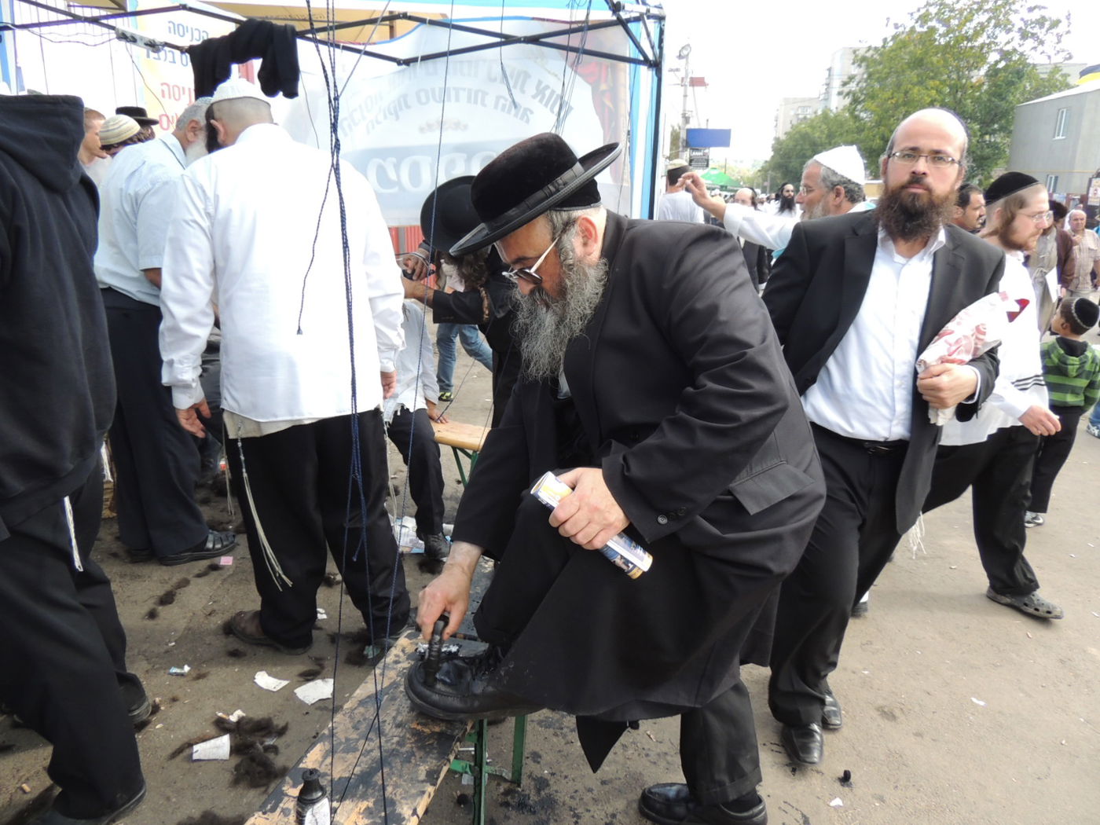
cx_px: 550
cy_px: 412
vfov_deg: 56.8
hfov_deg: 71.6
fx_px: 763
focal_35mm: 24
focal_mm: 4.3
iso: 180
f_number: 3
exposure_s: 1/250
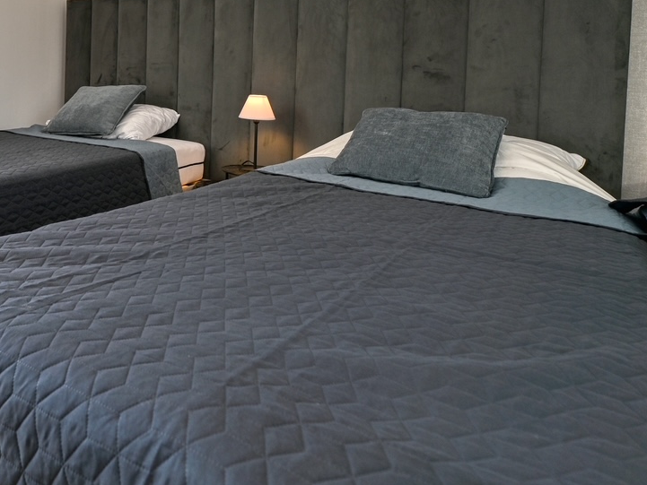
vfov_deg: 46.6
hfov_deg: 54.6
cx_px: 56
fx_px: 523
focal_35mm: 28
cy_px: 82
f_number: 5.6
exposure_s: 1/125
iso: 125
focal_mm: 14
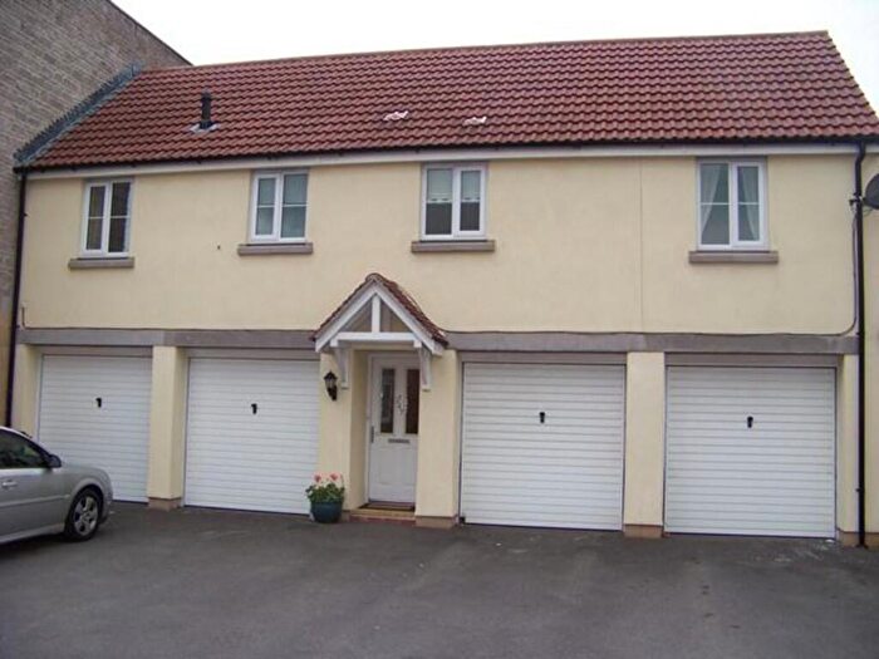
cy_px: 330
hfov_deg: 51.4
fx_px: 914
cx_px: 440
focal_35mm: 36
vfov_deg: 39.7
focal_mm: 5.85
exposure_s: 1/640
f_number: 2.8
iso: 66
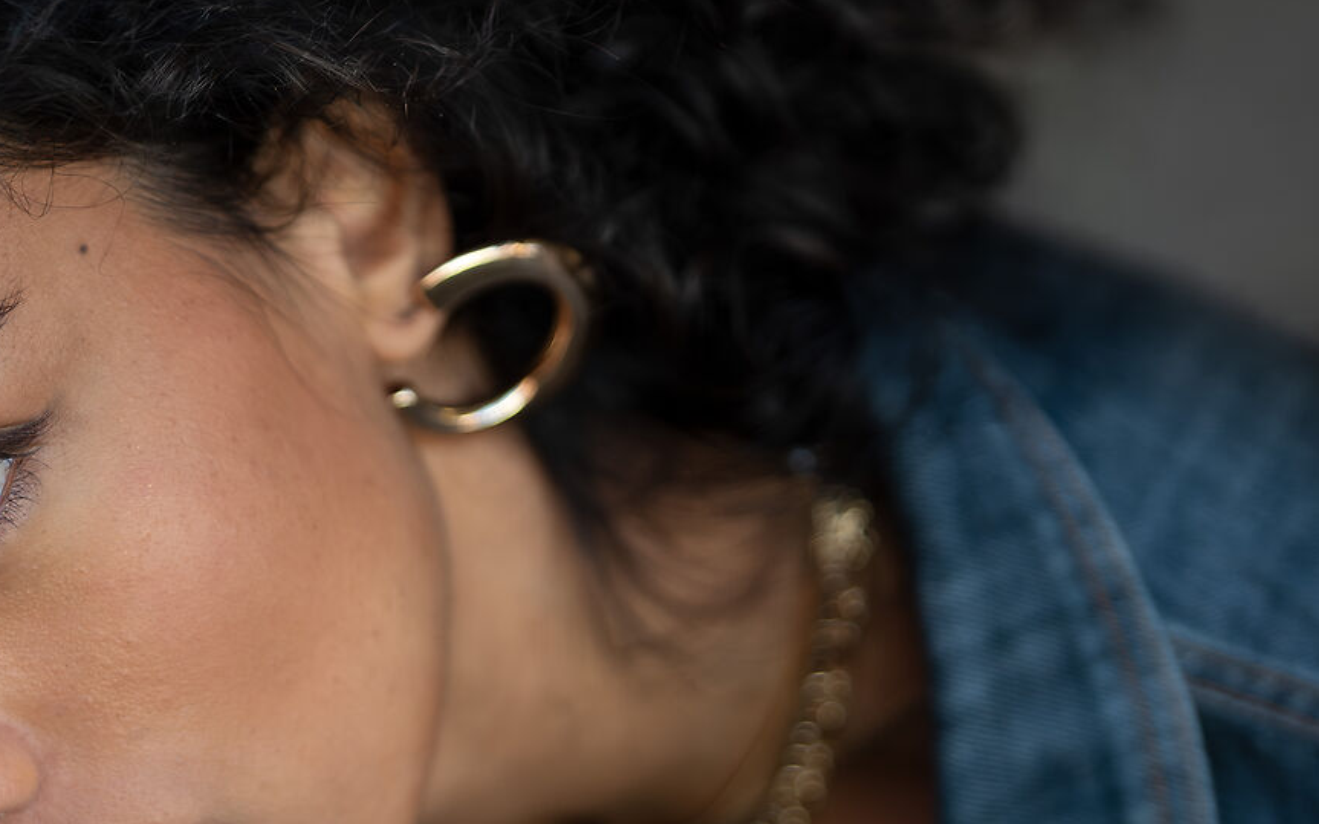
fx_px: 8662
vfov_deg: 5.4
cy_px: 704
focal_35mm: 241
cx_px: 176
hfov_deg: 8.7
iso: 800
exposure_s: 1/2000
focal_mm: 85
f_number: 1.4
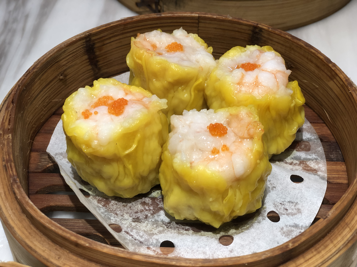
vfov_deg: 25.7
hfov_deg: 33.8
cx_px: 178
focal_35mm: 57
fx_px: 588
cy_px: 134
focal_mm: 6.6
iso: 25
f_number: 2.8
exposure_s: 1/33
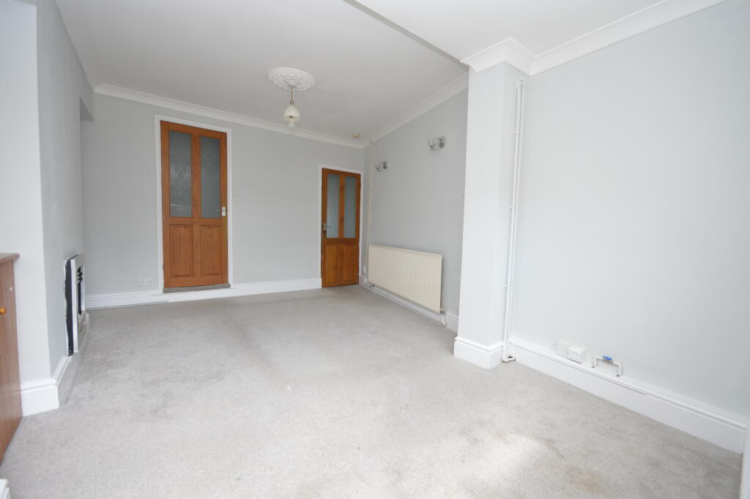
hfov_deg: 100.4
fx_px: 312
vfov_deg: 77.2
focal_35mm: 15
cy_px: 250
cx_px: 375
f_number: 5
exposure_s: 1/100
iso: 400
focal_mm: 10
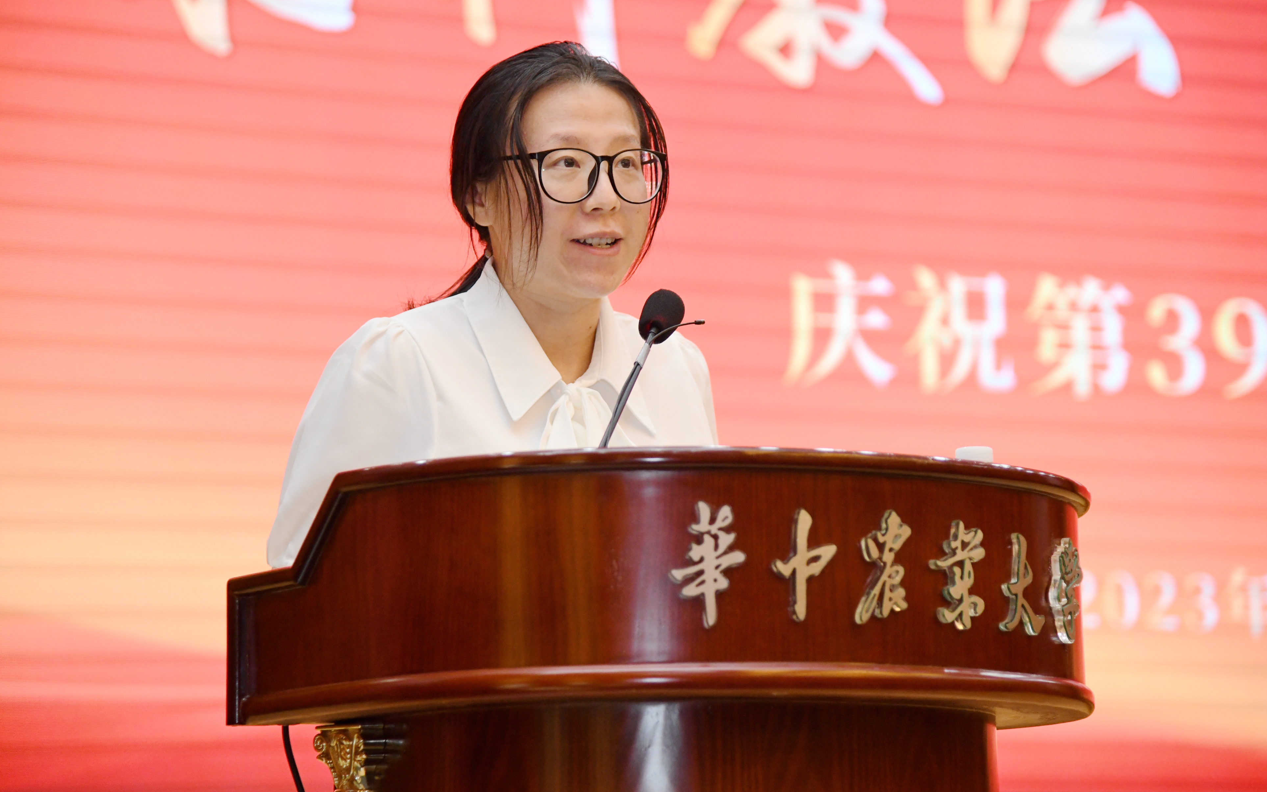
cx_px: 649
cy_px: 353
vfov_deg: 11.4
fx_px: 3971
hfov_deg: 18.1
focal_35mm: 115
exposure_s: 1/250
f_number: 4
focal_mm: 105
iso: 3200
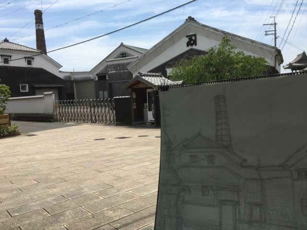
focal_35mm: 29
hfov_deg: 61.7
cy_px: 115
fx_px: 257
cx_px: 154
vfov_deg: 48.2
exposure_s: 1/1972
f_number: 2.2
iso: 25
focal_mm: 4.15
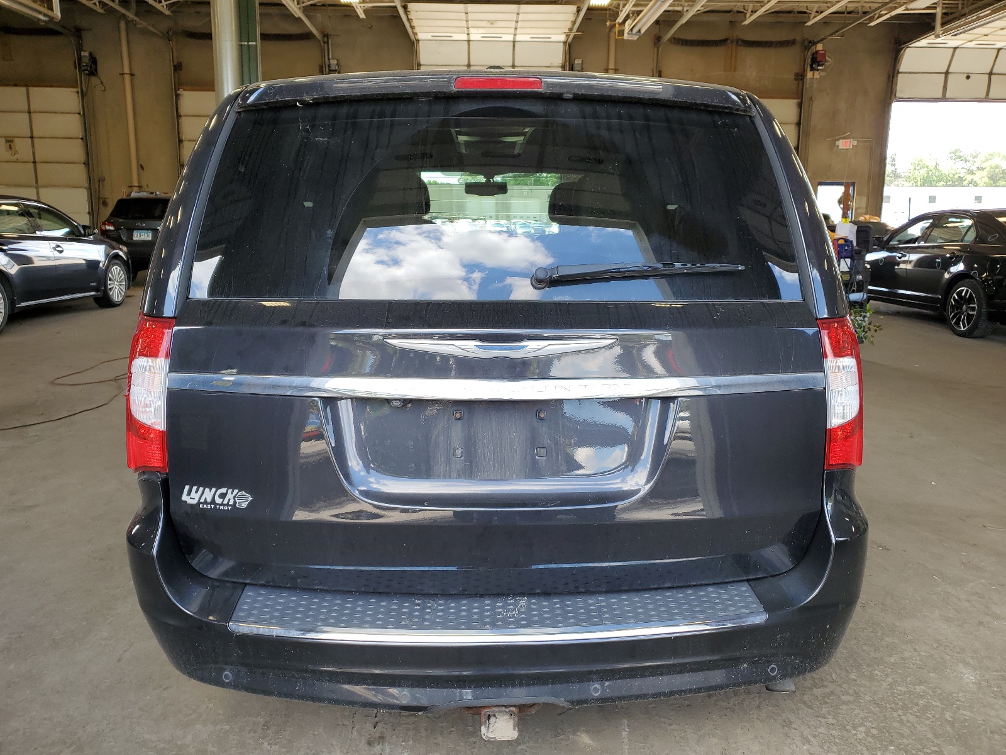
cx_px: 503
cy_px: 378
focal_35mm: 26
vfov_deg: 53.1
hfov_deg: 67.3
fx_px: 756
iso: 50
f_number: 1.5
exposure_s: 1/185
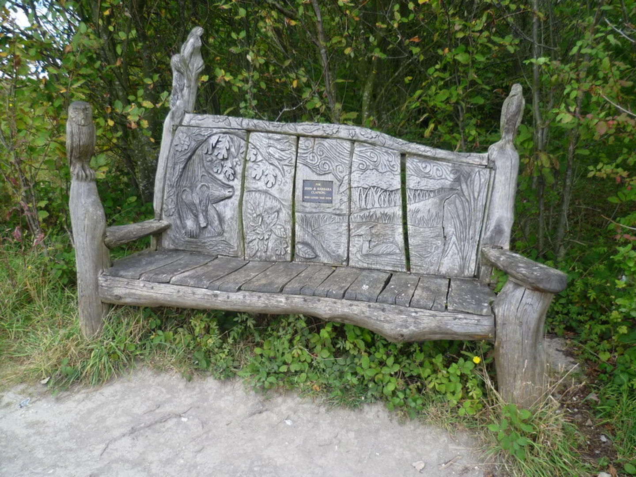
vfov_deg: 49.7
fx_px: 514
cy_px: 238
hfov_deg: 63.4
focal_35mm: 28
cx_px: 318
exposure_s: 1/160
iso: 80
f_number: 2.8
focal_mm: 5
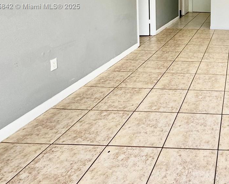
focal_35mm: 31
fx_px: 210
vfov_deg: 41.9
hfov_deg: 46.5
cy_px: 7
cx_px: 235
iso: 40
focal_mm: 2.22
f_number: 2.2
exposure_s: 1/244
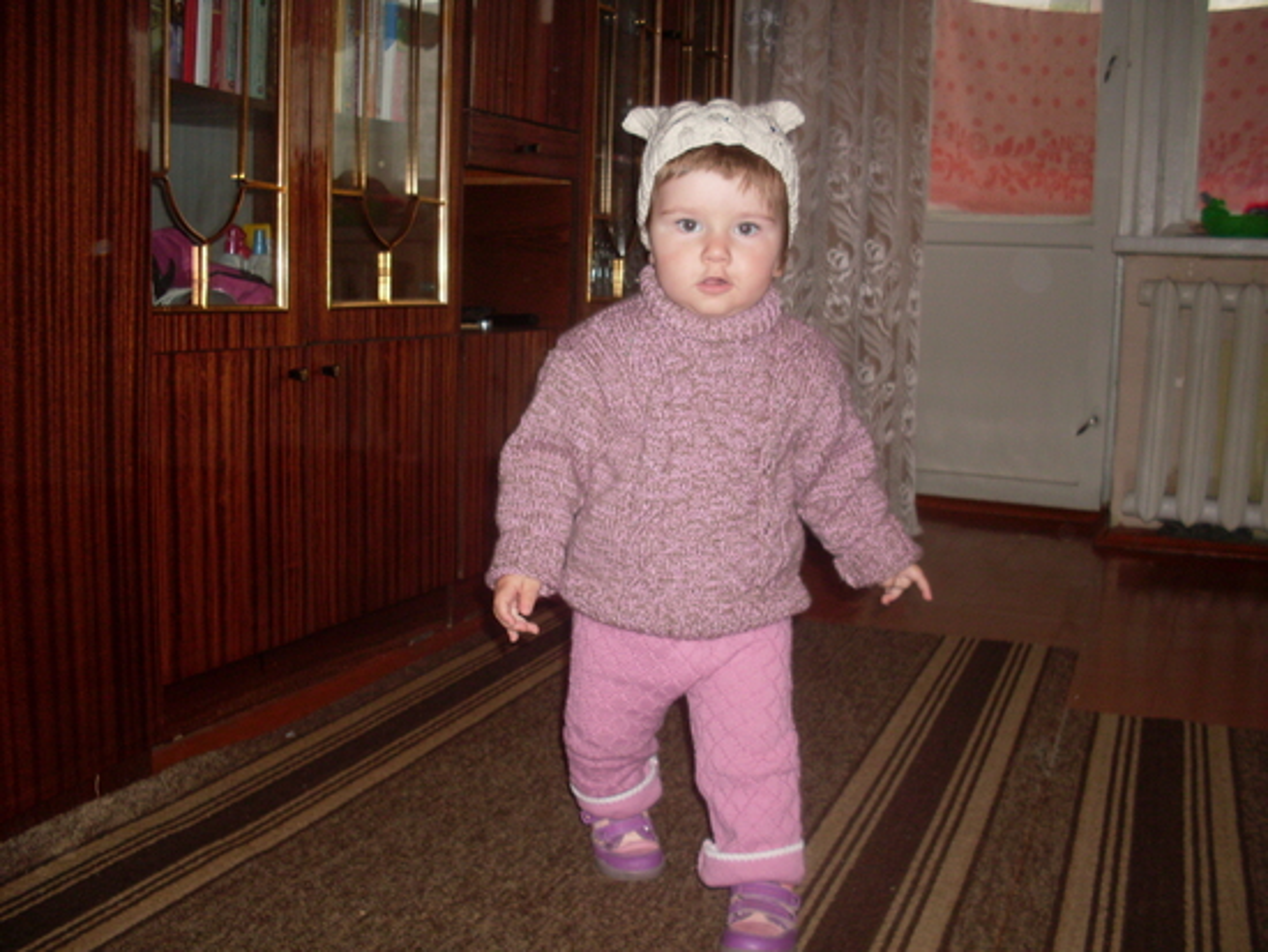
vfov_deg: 37.7
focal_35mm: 38
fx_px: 1393
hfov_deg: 49.0
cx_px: 634
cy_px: 476
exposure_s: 1/45
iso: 100
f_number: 2.8
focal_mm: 6.3
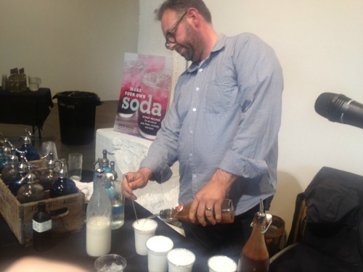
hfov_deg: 52.6
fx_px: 367
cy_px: 136
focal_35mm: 35
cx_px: 182
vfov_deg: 40.7
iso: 80
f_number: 2.4
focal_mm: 4.28
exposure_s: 1/20
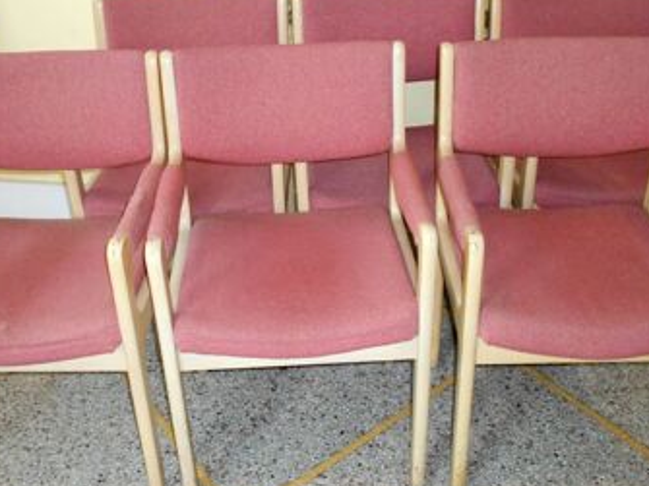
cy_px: 238
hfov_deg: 43.9
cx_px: 320
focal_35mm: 43
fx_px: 806
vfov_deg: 33.6
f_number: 3.4
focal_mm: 5.1
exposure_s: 1/25
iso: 280
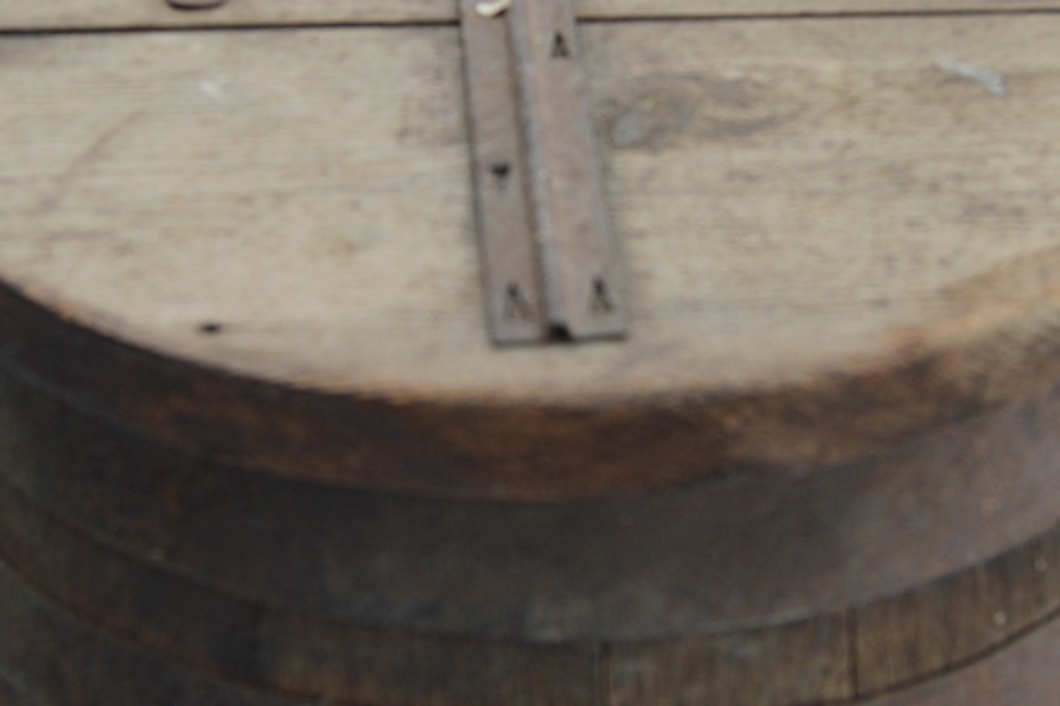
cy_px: 238
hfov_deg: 23.6
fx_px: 2528
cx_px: 652
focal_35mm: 86
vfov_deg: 15.9
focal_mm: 31
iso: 280
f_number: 5.6
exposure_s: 1/125
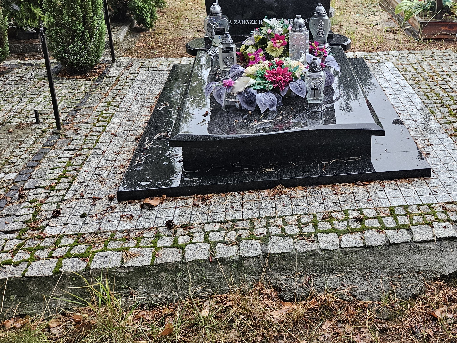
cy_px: 78
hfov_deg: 43.0
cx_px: 356
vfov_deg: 33.5
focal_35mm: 42
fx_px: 555
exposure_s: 1/180
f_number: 1.8
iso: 200
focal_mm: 5.4
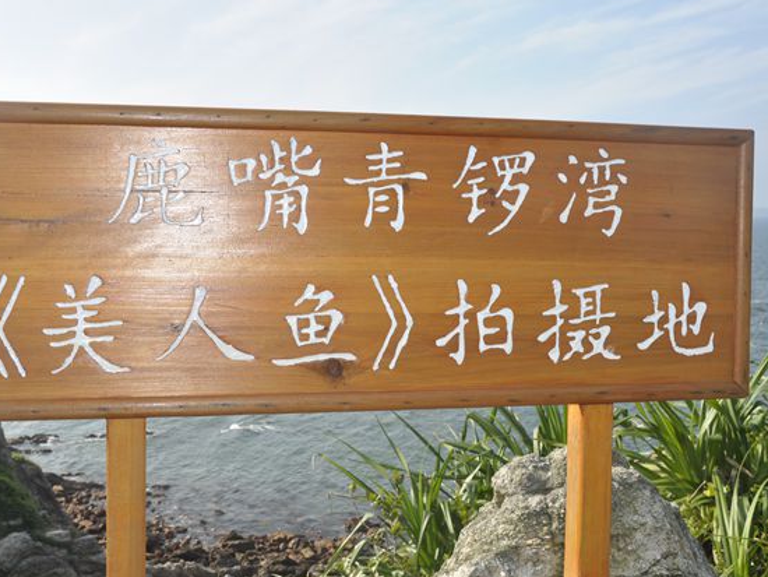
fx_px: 977
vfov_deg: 32.9
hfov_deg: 42.9
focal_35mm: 44
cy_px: 280
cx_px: 363
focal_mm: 24
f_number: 11
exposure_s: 1/200
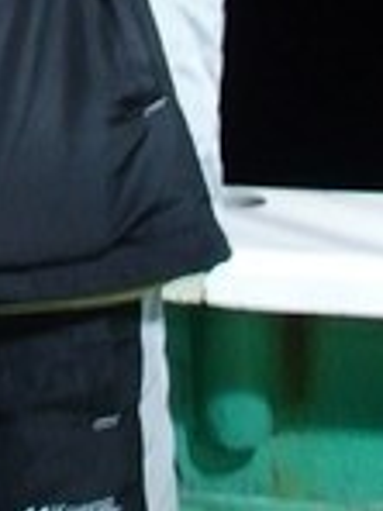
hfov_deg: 15.0
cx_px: -193
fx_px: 1342
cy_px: -314
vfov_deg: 18.4
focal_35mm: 91
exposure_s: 1/30
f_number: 3.9
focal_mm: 5
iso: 400
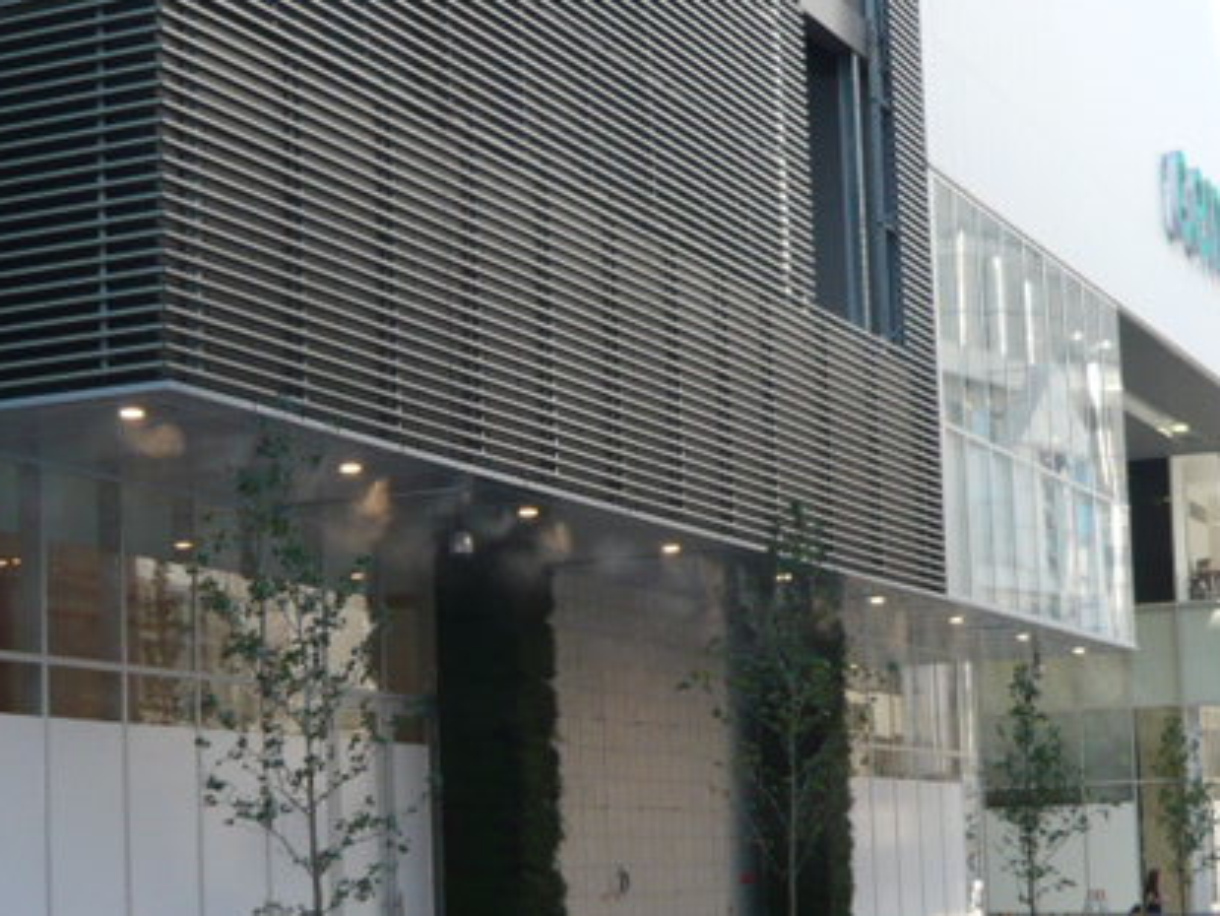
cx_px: 541
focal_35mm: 79
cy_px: 576
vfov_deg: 18.6
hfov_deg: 24.7
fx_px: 2785
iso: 100
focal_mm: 5.5
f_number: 3.1
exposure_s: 1/200
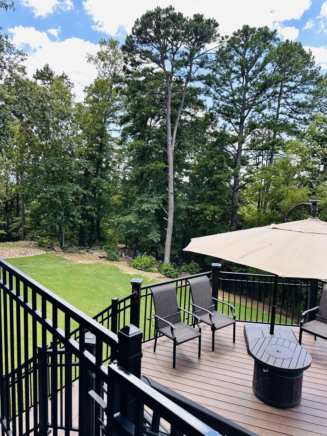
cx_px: 164
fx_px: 302
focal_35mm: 24
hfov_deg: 56.8
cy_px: 218
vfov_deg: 71.6
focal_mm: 6.86
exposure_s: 1/718
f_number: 1.78
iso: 80
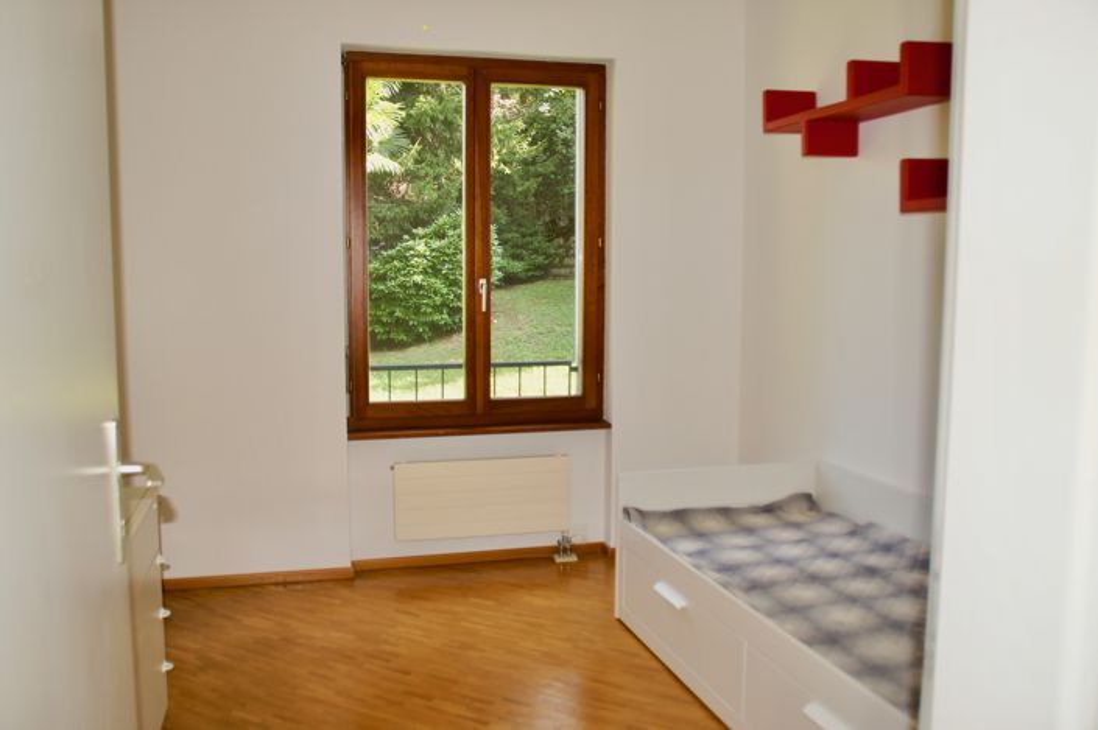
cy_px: 365
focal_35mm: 30
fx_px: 914
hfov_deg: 62.0
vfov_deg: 43.5
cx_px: 549
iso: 100
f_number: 4
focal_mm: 20
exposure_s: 1/60
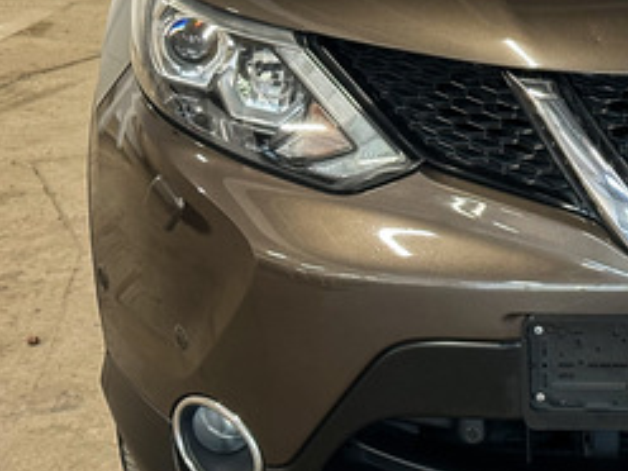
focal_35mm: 126
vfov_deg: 11.7
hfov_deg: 15.1
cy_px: 33
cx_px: 742
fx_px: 2286
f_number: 1.8
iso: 250
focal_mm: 6.86
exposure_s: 1/50
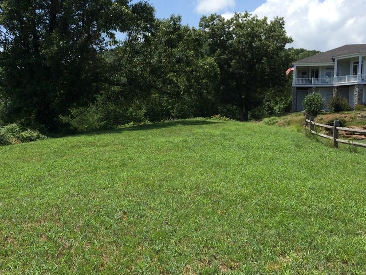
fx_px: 381
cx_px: 151
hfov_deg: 51.1
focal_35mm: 36
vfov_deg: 39.6
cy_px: 120
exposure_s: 1/1866
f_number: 2.2
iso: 32
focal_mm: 4.15
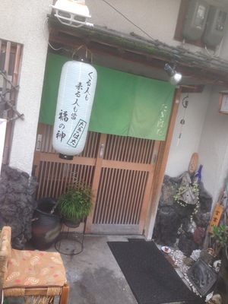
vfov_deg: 55.4
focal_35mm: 33
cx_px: 114
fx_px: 290
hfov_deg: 42.9
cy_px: 152
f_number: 2.4
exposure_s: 1/301
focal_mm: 4.12
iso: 50
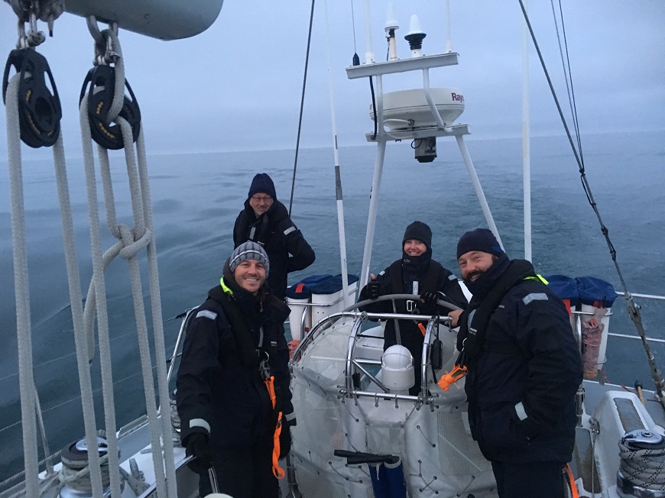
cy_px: 249
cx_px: 332
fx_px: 557
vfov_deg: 48.2
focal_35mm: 29
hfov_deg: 61.7
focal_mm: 4.15
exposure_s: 1/17
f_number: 2.2
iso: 400
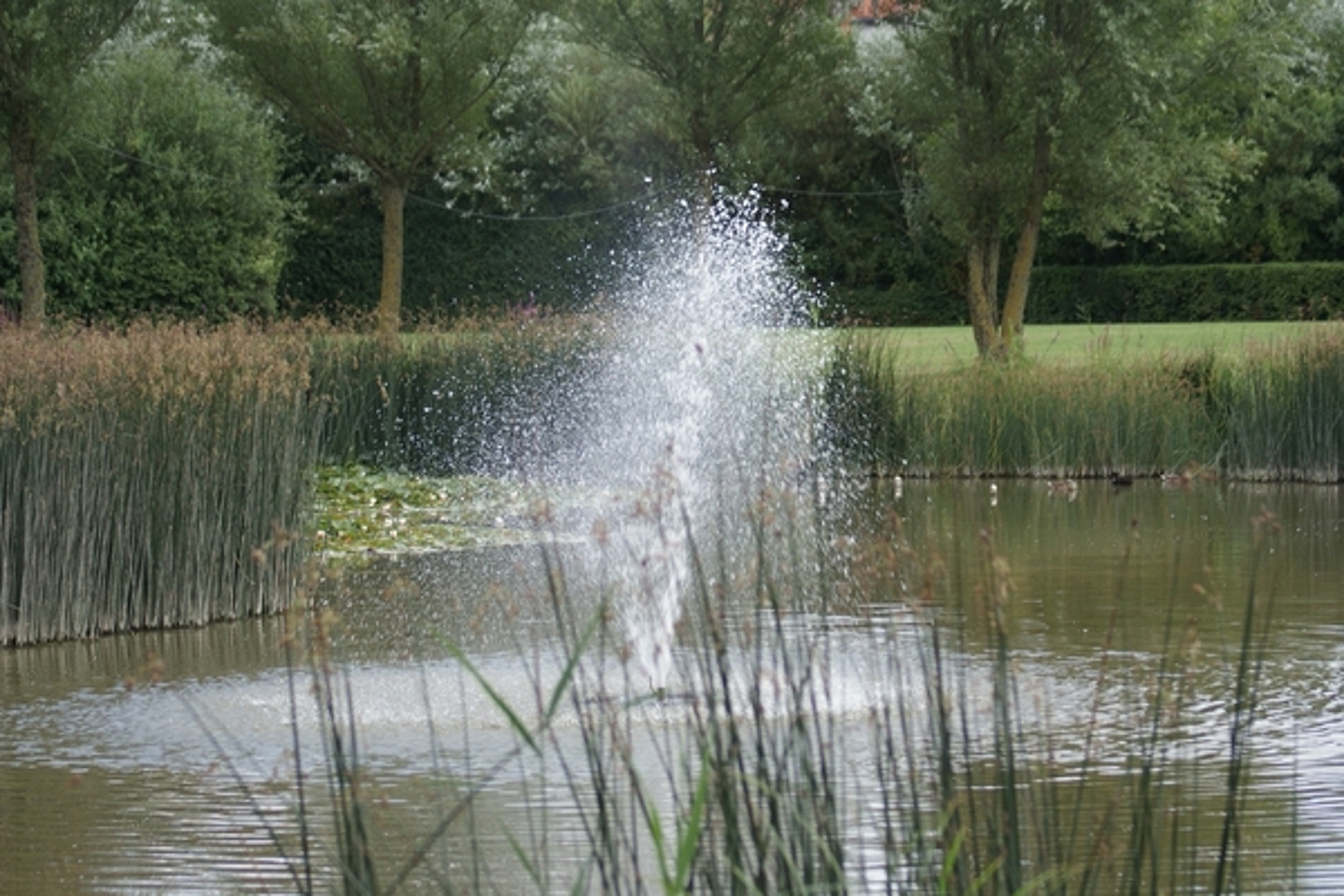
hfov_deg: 15.2
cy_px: 448
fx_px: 5040
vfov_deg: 10.2
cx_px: 672
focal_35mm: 135
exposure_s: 1/160
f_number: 5.6
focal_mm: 90
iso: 100
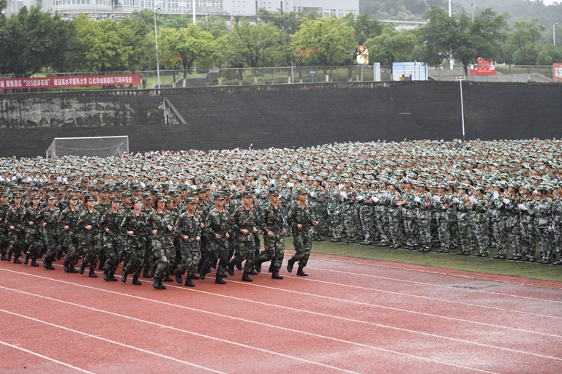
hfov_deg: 24.7
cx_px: 241
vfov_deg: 16.6
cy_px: 156
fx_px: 1280
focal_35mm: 82
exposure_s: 1/320
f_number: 2.8
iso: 500
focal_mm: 70
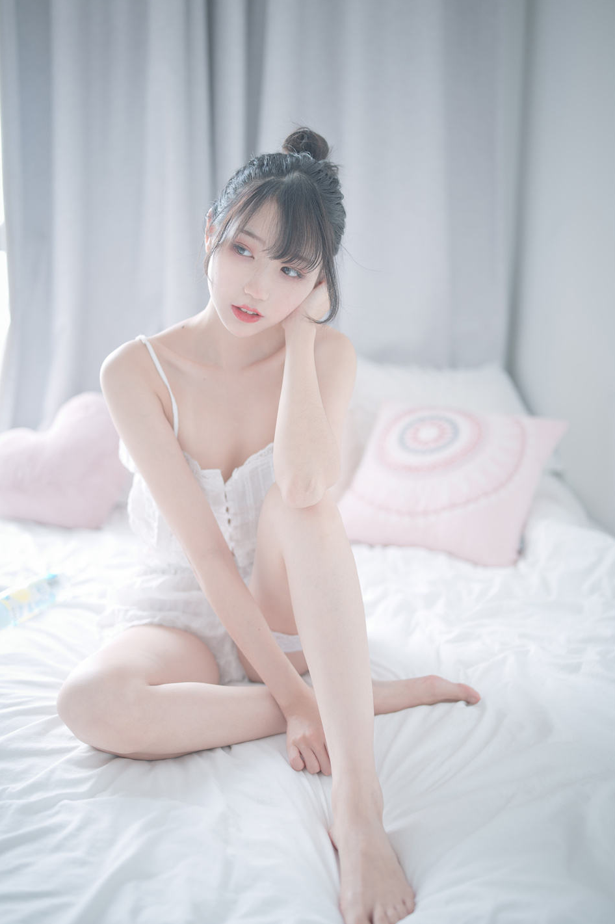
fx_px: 949
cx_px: 293
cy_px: 475
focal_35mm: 37
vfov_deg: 51.9
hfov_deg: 35.9
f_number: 1.4
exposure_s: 1/125
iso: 100
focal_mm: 35
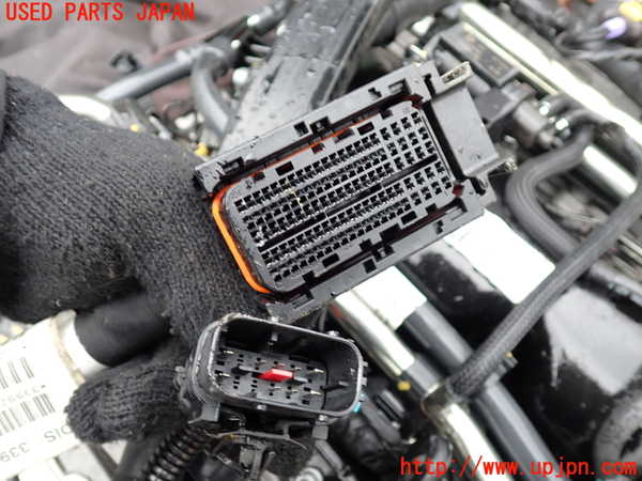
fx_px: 556
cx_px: 321
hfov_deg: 60.0
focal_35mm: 30
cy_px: 240
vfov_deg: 46.8
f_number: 2.3
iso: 200
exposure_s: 1/40
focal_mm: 5.4
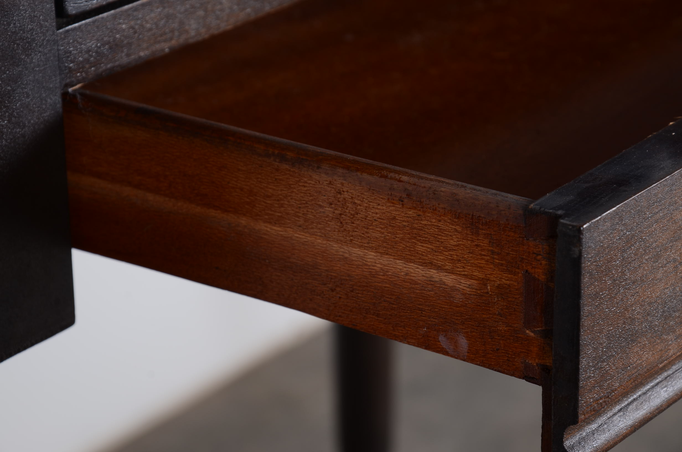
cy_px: 226
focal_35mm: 158
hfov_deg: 13.1
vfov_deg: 8.7
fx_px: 2978
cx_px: 341
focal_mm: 105
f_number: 10
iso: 100
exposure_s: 1/100
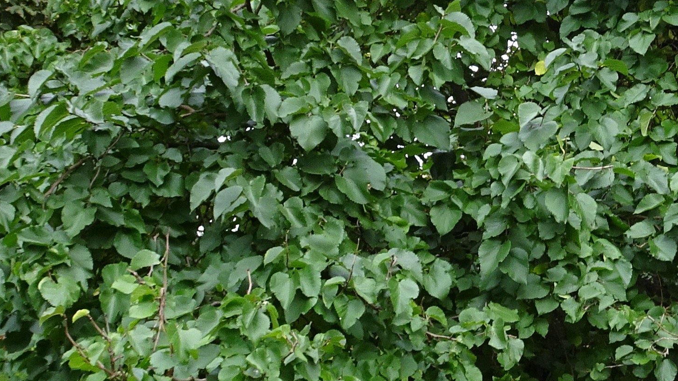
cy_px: 161
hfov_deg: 22.0
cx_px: 596
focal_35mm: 95
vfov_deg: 12.7
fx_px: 1708
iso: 80
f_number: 3.5
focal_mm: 4.45
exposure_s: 1/60
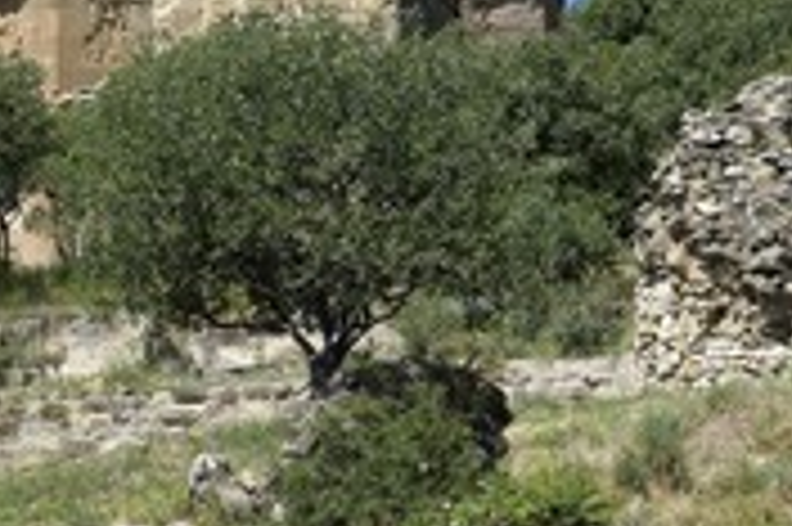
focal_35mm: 167
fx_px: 3671
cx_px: 405
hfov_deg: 12.3
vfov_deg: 8.2
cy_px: -22
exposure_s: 1/250
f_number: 11
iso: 200
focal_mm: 70
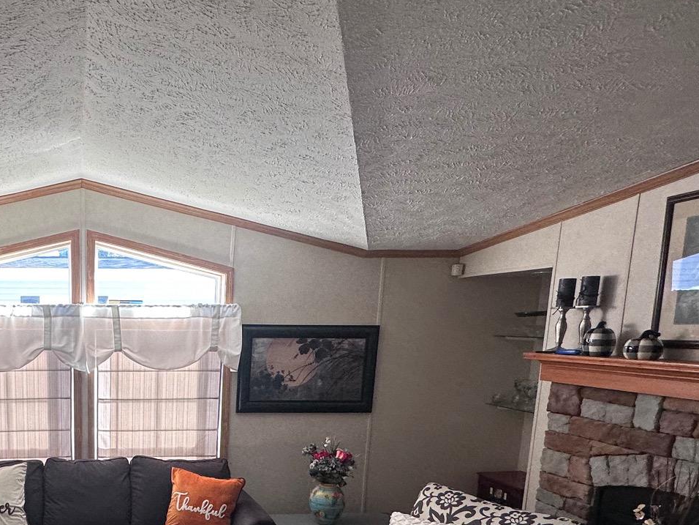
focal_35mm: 30
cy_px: 436
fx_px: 606
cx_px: 109
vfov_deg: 44.1
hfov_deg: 54.4
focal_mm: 2.22
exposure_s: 1/120
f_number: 2.2
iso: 125
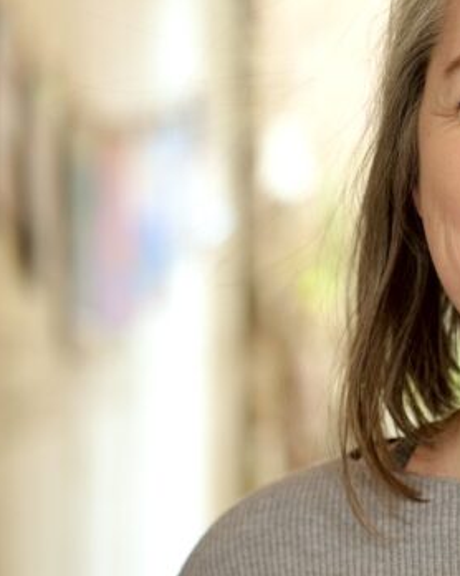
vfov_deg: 13.3
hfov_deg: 10.5
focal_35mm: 145
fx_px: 2470
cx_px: 510
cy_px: 233
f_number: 2.8
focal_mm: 70
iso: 800
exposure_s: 1/200
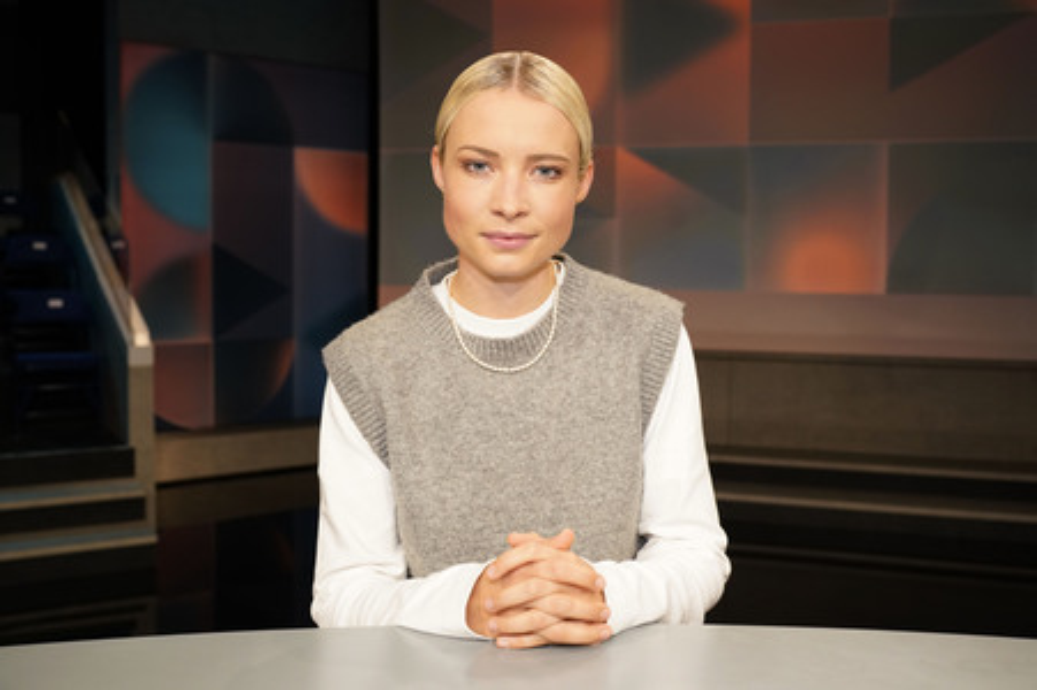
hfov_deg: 54.5
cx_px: 518
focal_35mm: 35
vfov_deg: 37.8
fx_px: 1007
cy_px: 345
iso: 2000
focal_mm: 35
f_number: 5
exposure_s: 1/160
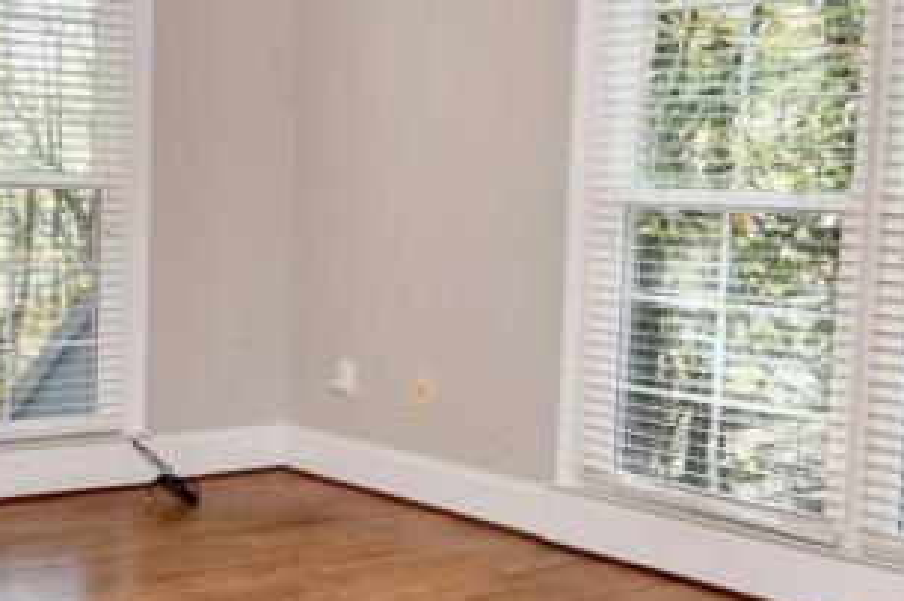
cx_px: 228
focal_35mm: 59
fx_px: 1481
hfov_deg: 33.3
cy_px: 308
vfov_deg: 23.0
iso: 360
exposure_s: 1/60
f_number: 4
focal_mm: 10
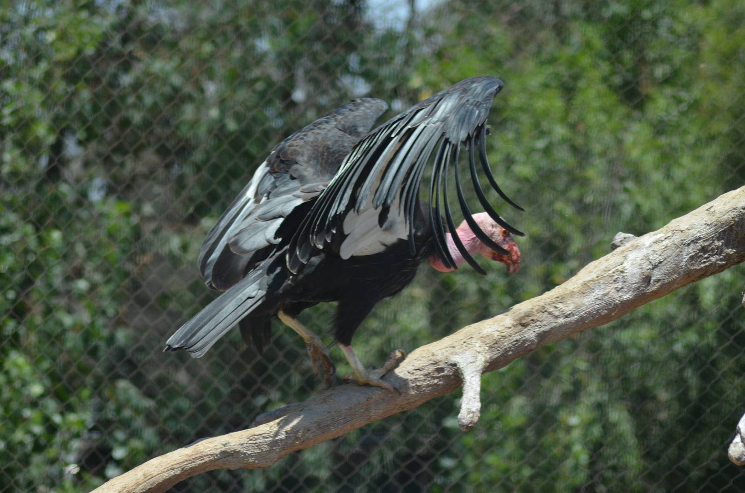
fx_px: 6196
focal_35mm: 300
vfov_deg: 4.6
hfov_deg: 6.9
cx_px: 372
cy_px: 246
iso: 400
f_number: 5
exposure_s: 1/1600
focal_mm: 200
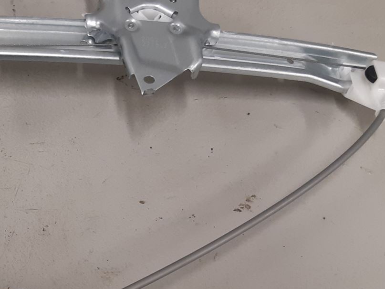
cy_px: 233
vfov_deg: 22.0
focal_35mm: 66
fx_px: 734
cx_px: 8
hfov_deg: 27.8
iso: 100
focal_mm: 3.93
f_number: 1.7
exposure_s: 1/50
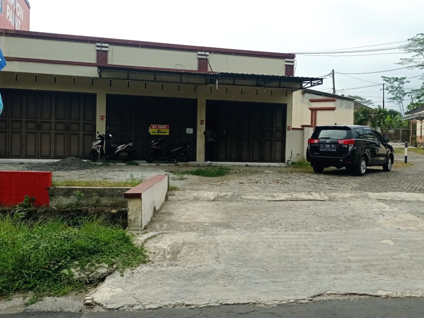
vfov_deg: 38.6
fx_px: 453
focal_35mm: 37
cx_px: 218
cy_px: 148
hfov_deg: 50.2
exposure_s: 1/1230
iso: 104
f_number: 1.79
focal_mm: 4.7
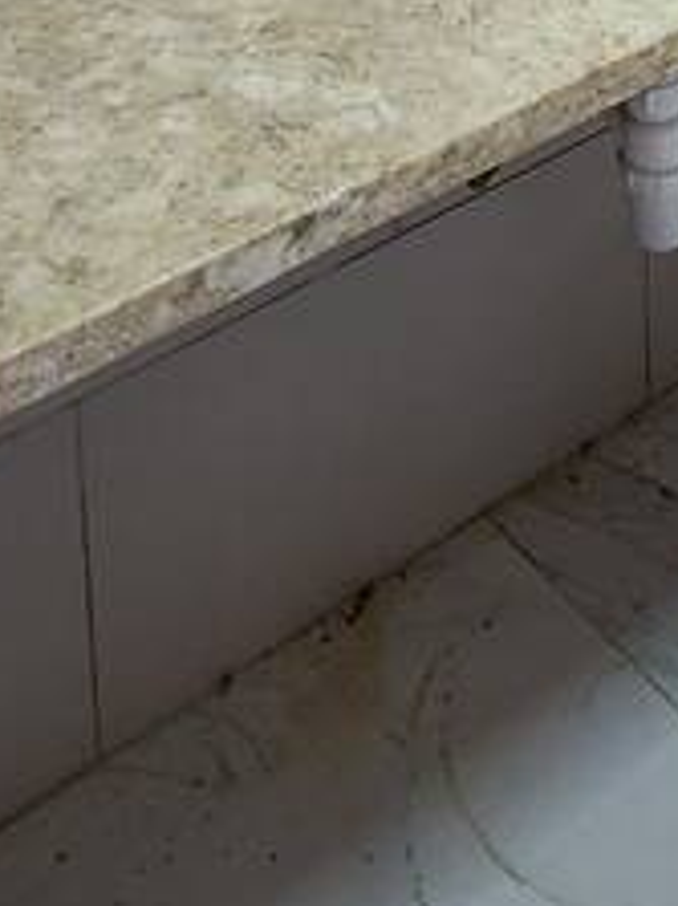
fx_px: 1647
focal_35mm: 63
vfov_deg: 21.2
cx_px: 621
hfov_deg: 22.6
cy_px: -707
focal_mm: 2.2
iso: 125
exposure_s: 1/60
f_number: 2.2
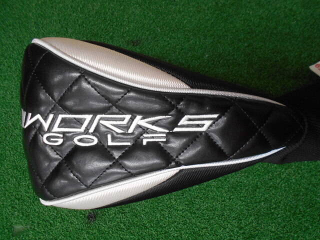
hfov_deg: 67.3
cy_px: 120
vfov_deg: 53.1
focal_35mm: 26
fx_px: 240
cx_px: 160
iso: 320
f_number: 3.2
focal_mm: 4.6
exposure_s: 1/30
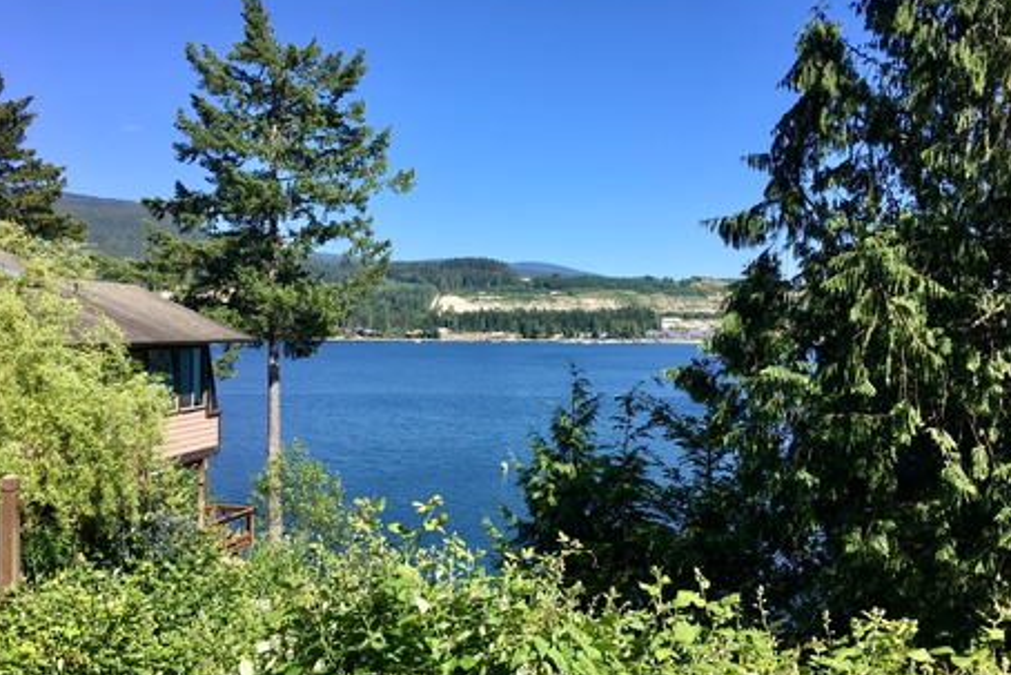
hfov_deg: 60.3
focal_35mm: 31
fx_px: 871
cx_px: 511
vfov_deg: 42.3
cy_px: 325
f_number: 2.2
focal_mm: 4.15
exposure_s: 1/1131
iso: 25
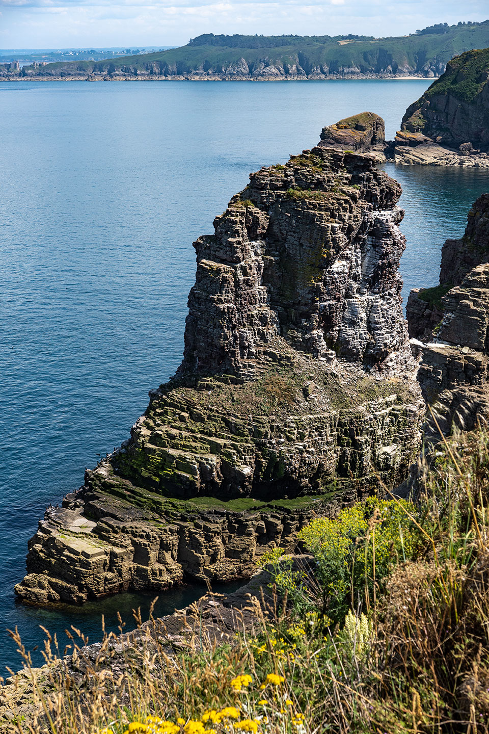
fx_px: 1290
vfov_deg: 31.7
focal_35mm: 63
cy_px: 367
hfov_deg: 21.5
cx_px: 244
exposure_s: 1/800
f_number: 5.6
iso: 100
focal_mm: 42.2
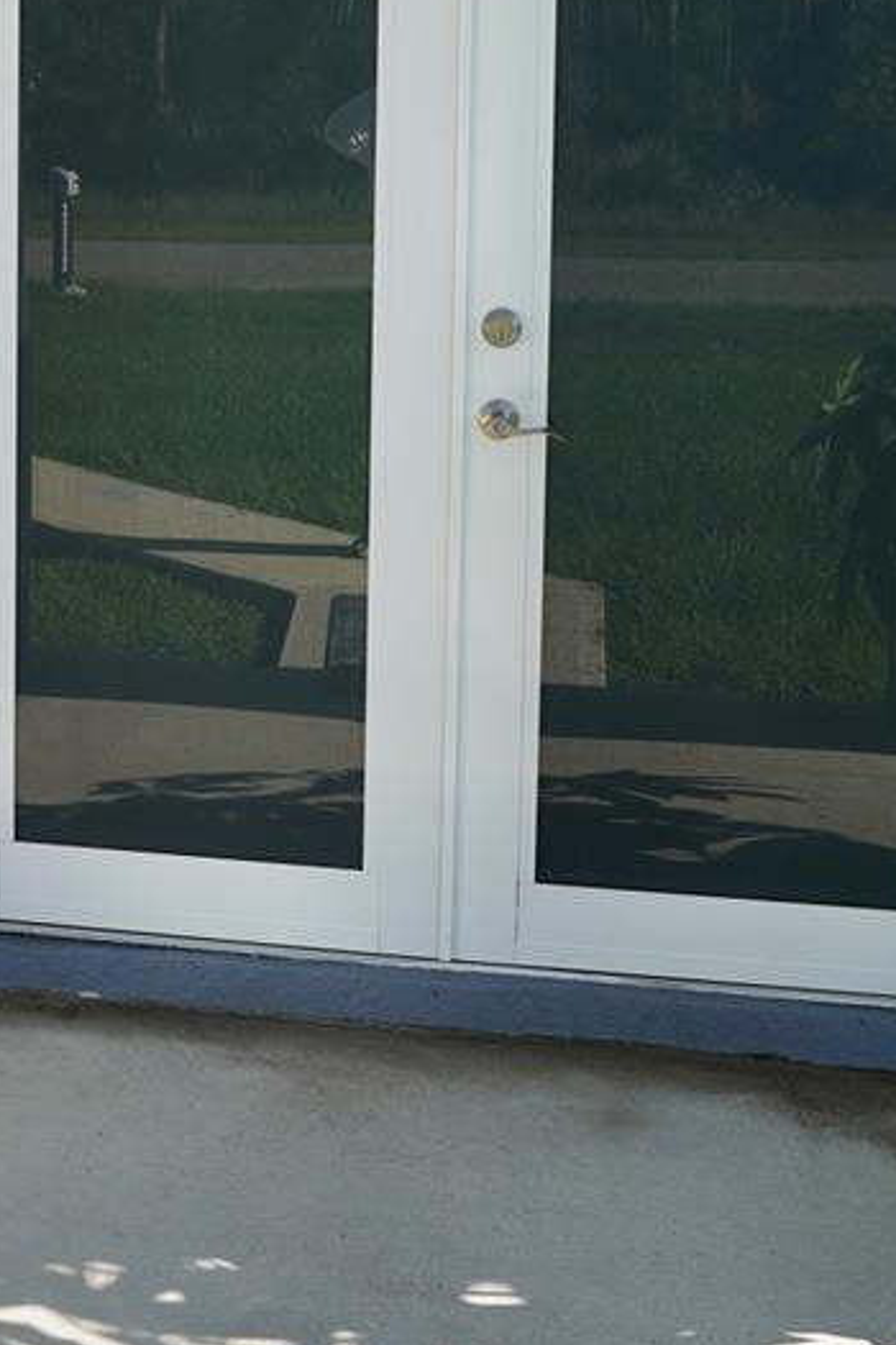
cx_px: 102
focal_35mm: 48
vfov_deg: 38.4
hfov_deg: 27.2
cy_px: 149
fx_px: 1792
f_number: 5.6
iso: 125
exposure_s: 1/250
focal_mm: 14
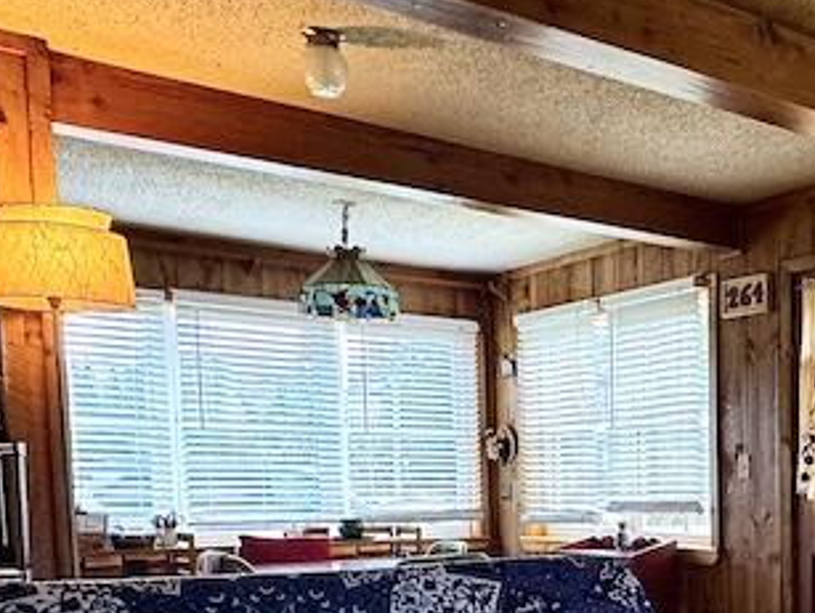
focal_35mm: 47
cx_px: 826
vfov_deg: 29.3
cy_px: 586
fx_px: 1108
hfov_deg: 36.1
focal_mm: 2.22
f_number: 2.2
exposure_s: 1/120
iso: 200
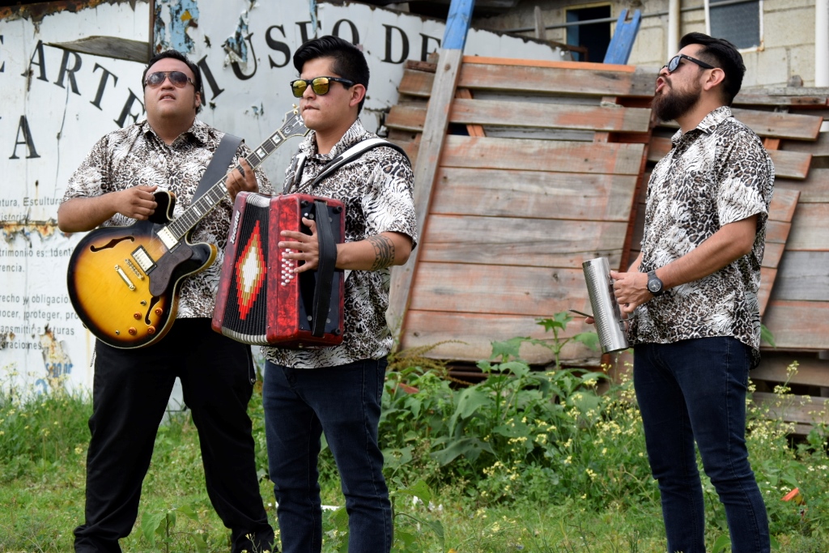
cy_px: 276
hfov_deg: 21.9
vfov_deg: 14.7
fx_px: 2142
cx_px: 414
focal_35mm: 93
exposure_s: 1/500
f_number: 5.6
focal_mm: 62
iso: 250
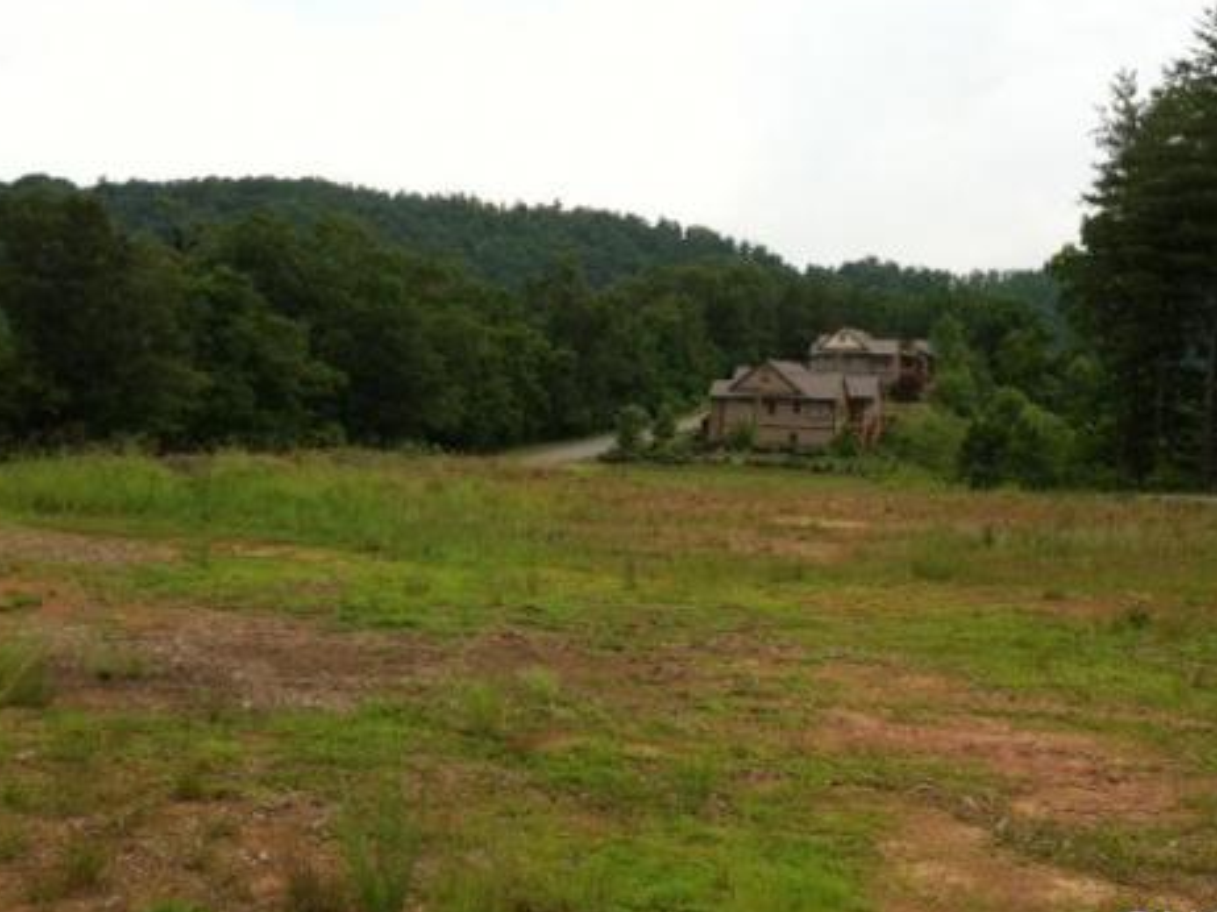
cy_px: 419
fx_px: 1546
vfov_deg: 32.8
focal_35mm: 44
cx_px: 680
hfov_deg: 42.9
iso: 80
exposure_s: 1/545
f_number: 2.8
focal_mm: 3.85
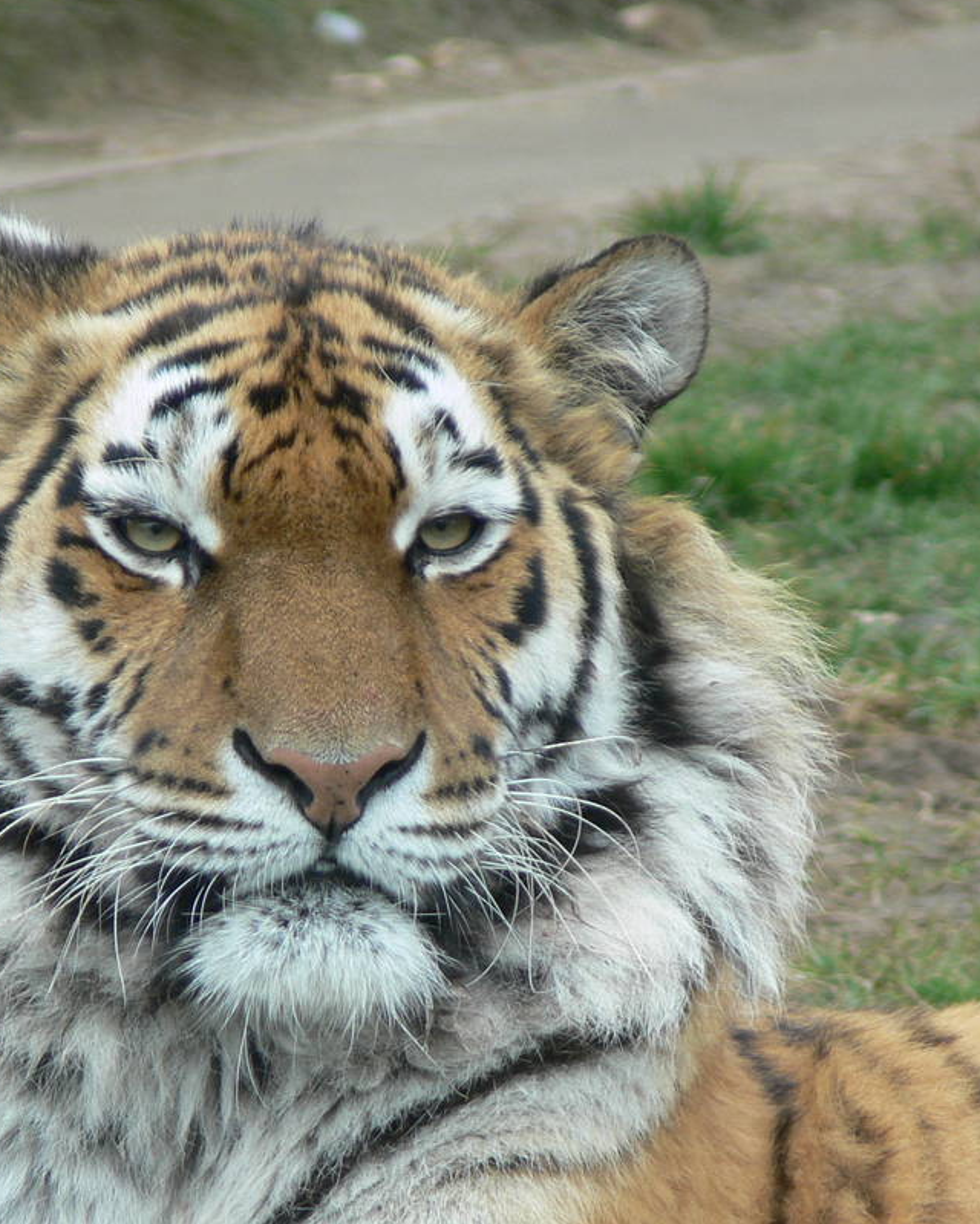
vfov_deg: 2.4
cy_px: 809
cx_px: 323
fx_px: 29729
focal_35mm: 820
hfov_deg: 1.9
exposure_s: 1/100
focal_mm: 88.8
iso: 80
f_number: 4
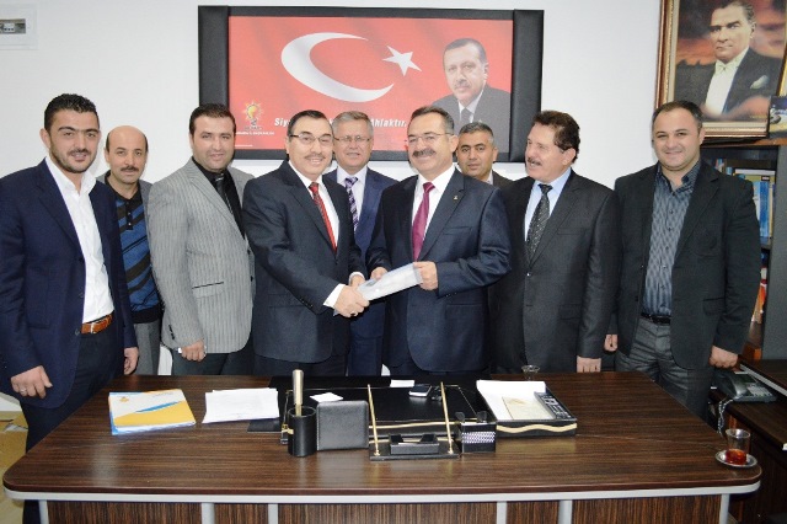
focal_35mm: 33
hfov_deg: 57.2
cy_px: 262
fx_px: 721
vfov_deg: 39.9
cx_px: 394
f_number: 3.8
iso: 1800
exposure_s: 1/60
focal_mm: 22
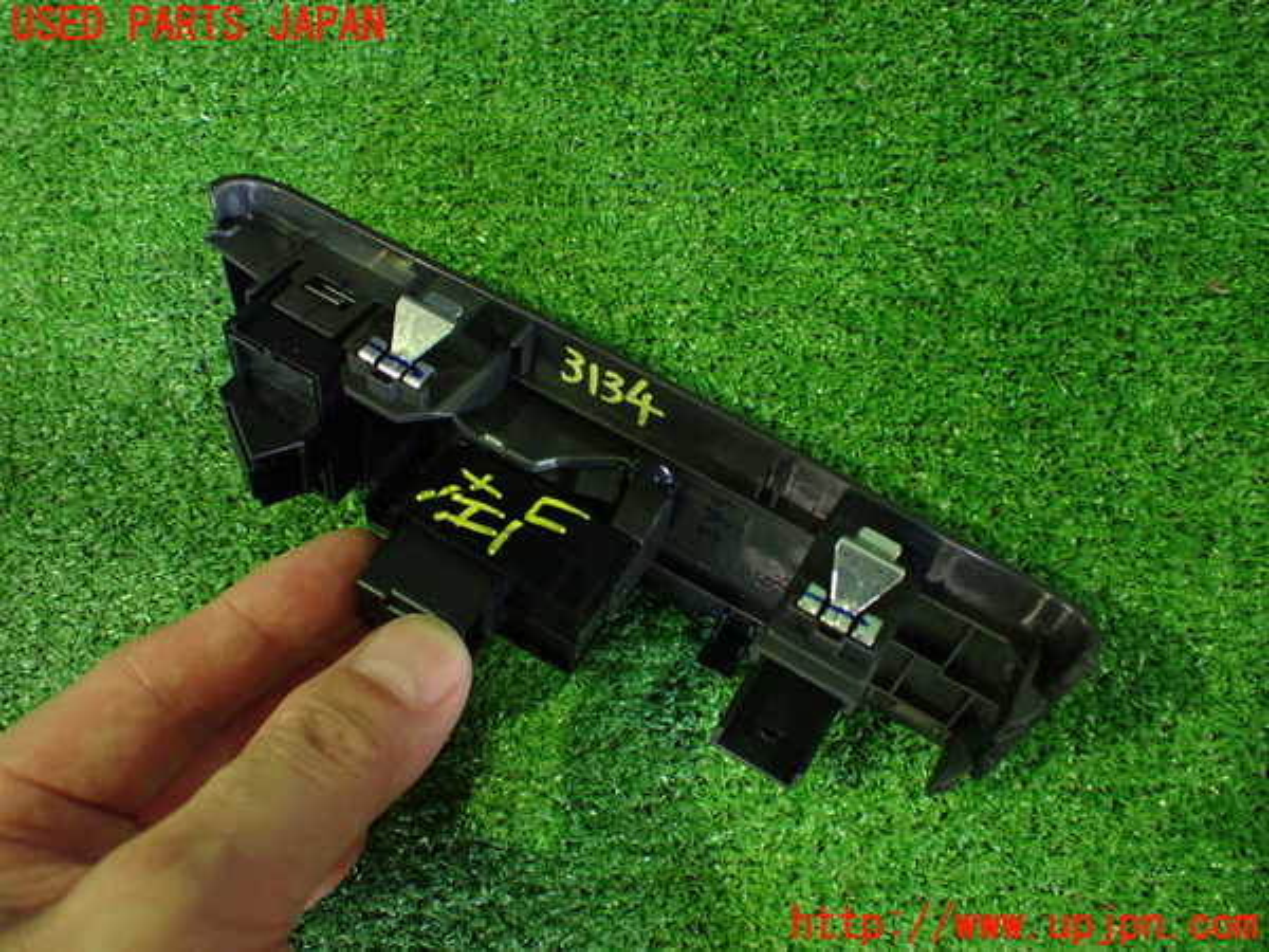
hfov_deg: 60.0
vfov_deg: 46.8
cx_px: 634
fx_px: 1100
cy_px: 476
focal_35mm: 30
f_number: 2.3
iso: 800
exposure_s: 1/30
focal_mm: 5.4
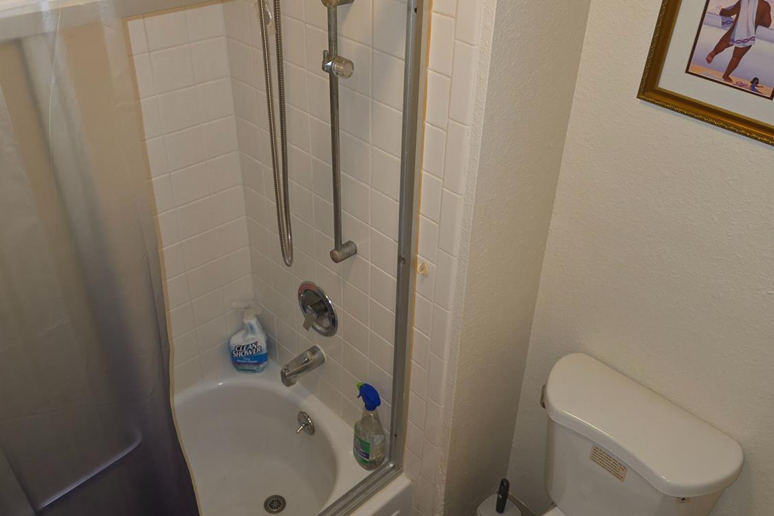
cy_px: 241
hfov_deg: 58.7
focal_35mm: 32
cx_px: 387
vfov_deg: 41.1
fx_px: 688
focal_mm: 6.3
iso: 100
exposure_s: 1/40
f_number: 1.7
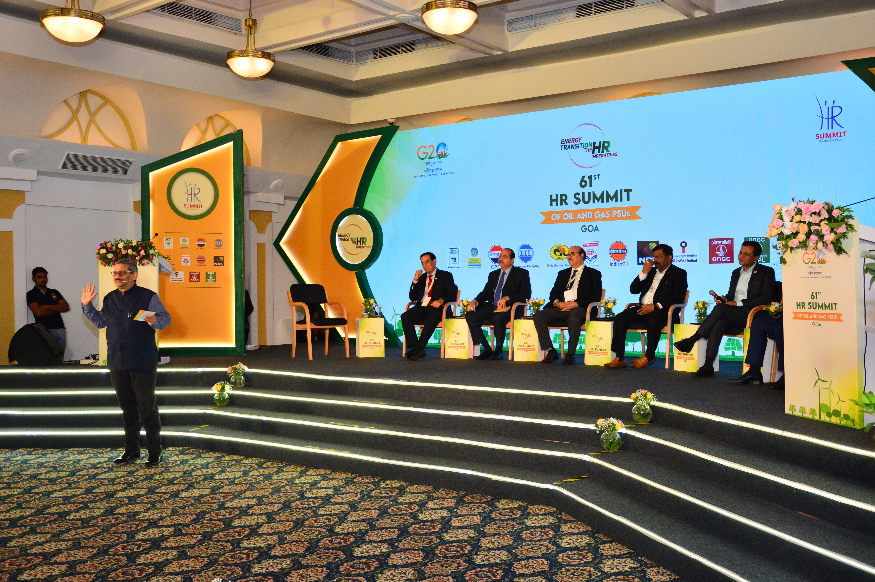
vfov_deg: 36.8
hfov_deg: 53.2
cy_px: 291
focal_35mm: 36
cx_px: 438
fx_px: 874
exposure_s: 1/125
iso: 800
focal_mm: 24
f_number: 6.3
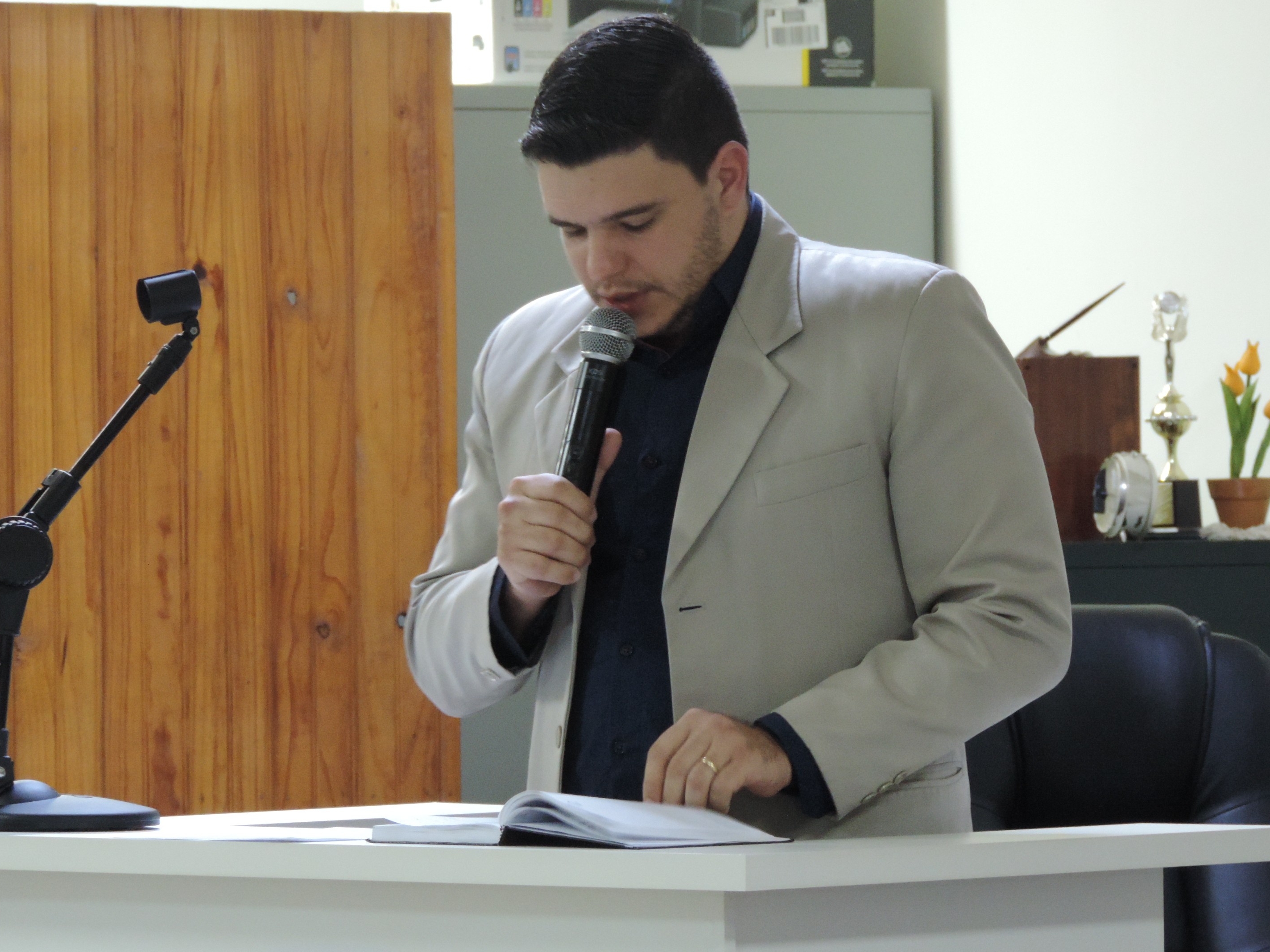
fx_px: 9465
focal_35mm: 258
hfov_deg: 7.7
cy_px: 459
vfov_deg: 5.8
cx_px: 629
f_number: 4.6
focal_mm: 40.1
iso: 800
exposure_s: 1/10
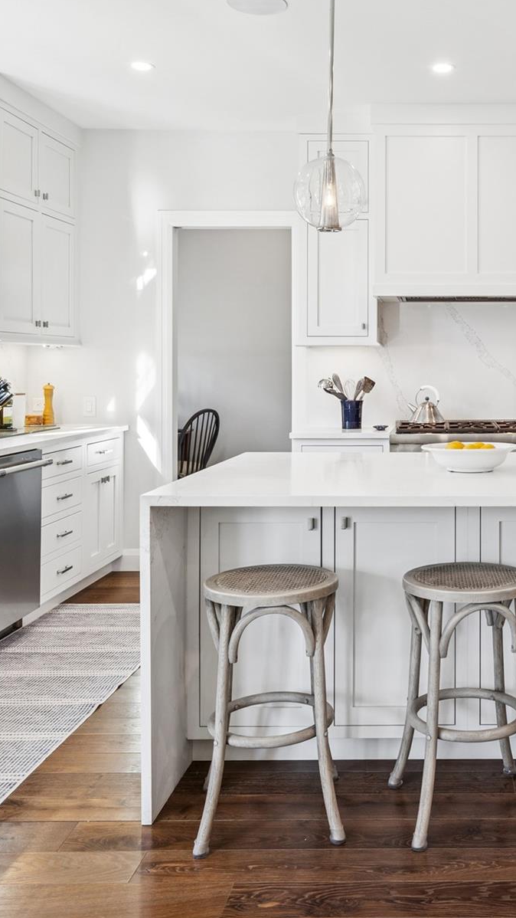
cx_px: 518
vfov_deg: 58.0
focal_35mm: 34
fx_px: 827
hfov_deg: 31.9
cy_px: 437
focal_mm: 19
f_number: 11
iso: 200
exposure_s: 1/15
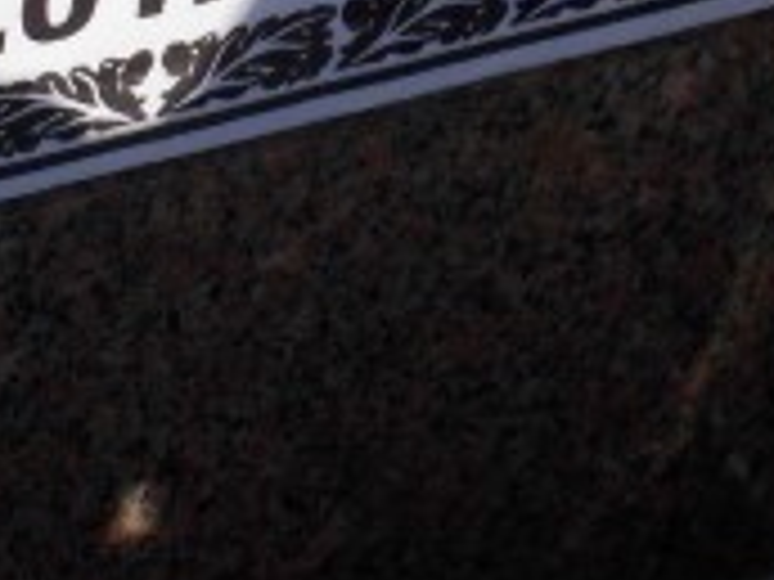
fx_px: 8228
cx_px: 338
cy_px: -121
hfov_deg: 5.4
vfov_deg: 4.0
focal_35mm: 368
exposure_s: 1/400
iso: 80
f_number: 5.5
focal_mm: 17.6
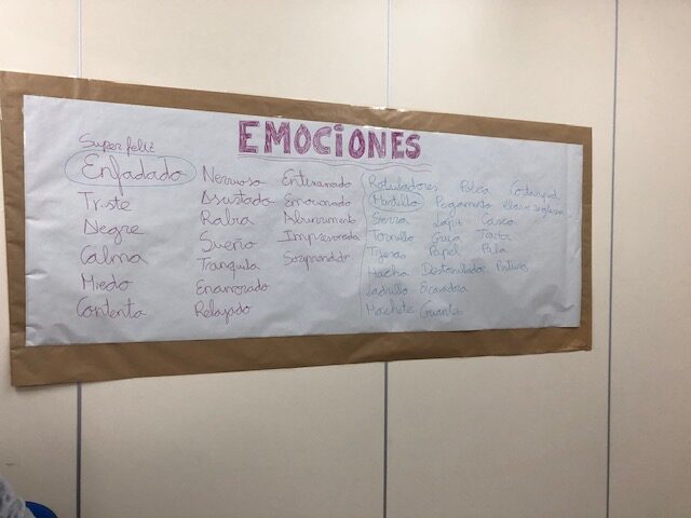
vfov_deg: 49.7
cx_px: 346
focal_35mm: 28
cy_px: 259
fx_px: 559
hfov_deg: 63.4
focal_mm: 3.99
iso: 40
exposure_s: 1/33
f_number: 1.8
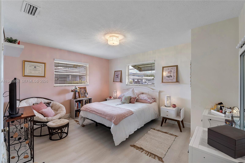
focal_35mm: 16
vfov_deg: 74.6
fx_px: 107
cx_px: 122
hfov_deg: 97.6
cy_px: 82
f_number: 11
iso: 160
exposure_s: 1/6
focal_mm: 10.5
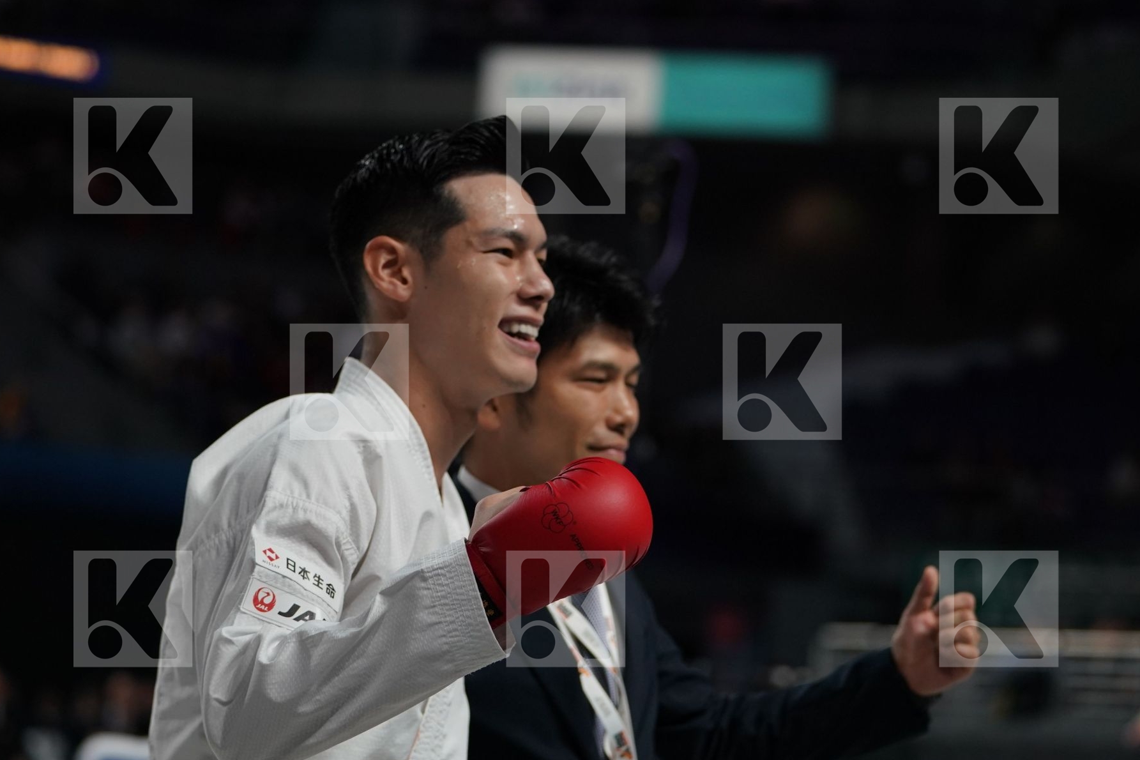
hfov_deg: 17.3
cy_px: 382
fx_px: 3736
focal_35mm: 118
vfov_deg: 11.6
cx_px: 566
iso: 1000
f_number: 2.8
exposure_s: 1/1000
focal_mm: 78
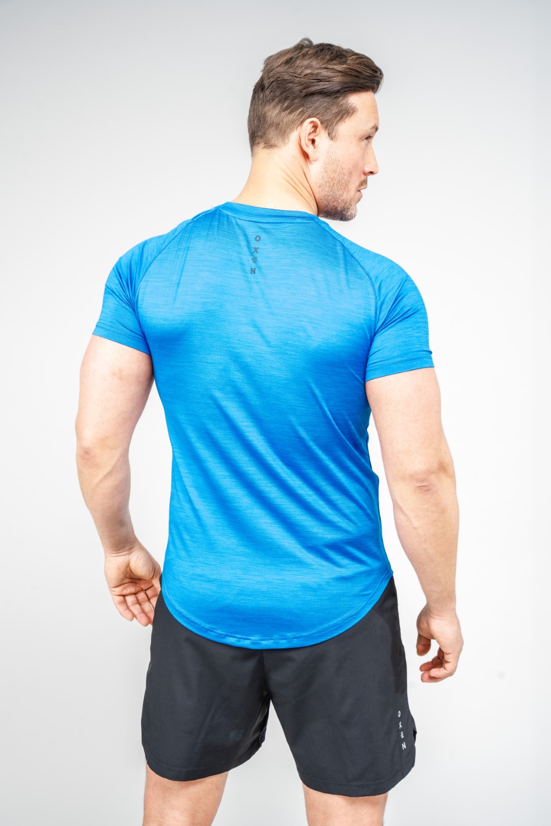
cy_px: 413
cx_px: 276
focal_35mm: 61
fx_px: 1405
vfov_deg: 32.8
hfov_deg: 22.2
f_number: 9
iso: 320
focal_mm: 61.2
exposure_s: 1/60
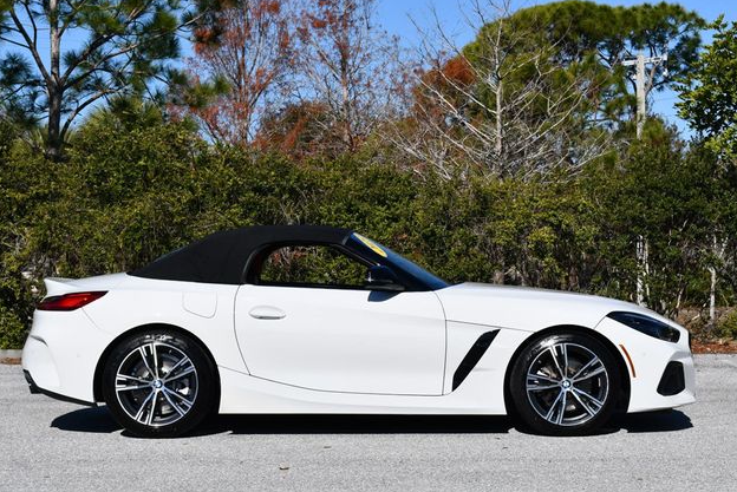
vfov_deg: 17.5
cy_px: 242
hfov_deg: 26.0
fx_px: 1598
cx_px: 370
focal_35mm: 78
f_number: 9
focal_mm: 38
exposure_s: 1/320
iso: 100
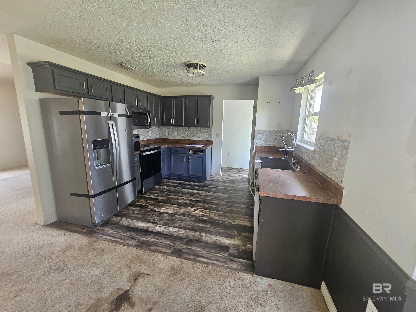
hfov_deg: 106.2
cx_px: 208
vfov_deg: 89.9
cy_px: 156
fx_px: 156
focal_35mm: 13
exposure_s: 1/60
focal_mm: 2.2
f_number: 2.2
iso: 160
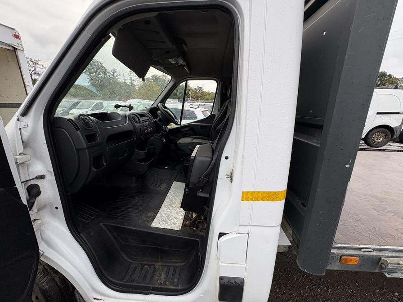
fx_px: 163
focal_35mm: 14
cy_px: 151
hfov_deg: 102.1
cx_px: 202
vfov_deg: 85.7
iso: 40
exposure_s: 1/331
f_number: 2.2
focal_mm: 2.22
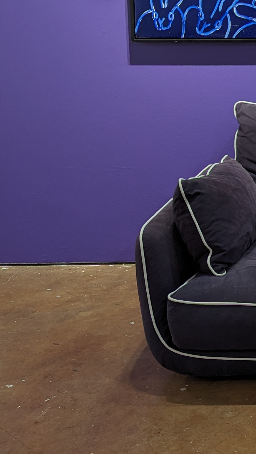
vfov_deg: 29.0
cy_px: 26
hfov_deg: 15.1
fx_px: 832
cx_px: 465
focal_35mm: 69
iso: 71
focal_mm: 6.81
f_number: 1.85
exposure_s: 1/60
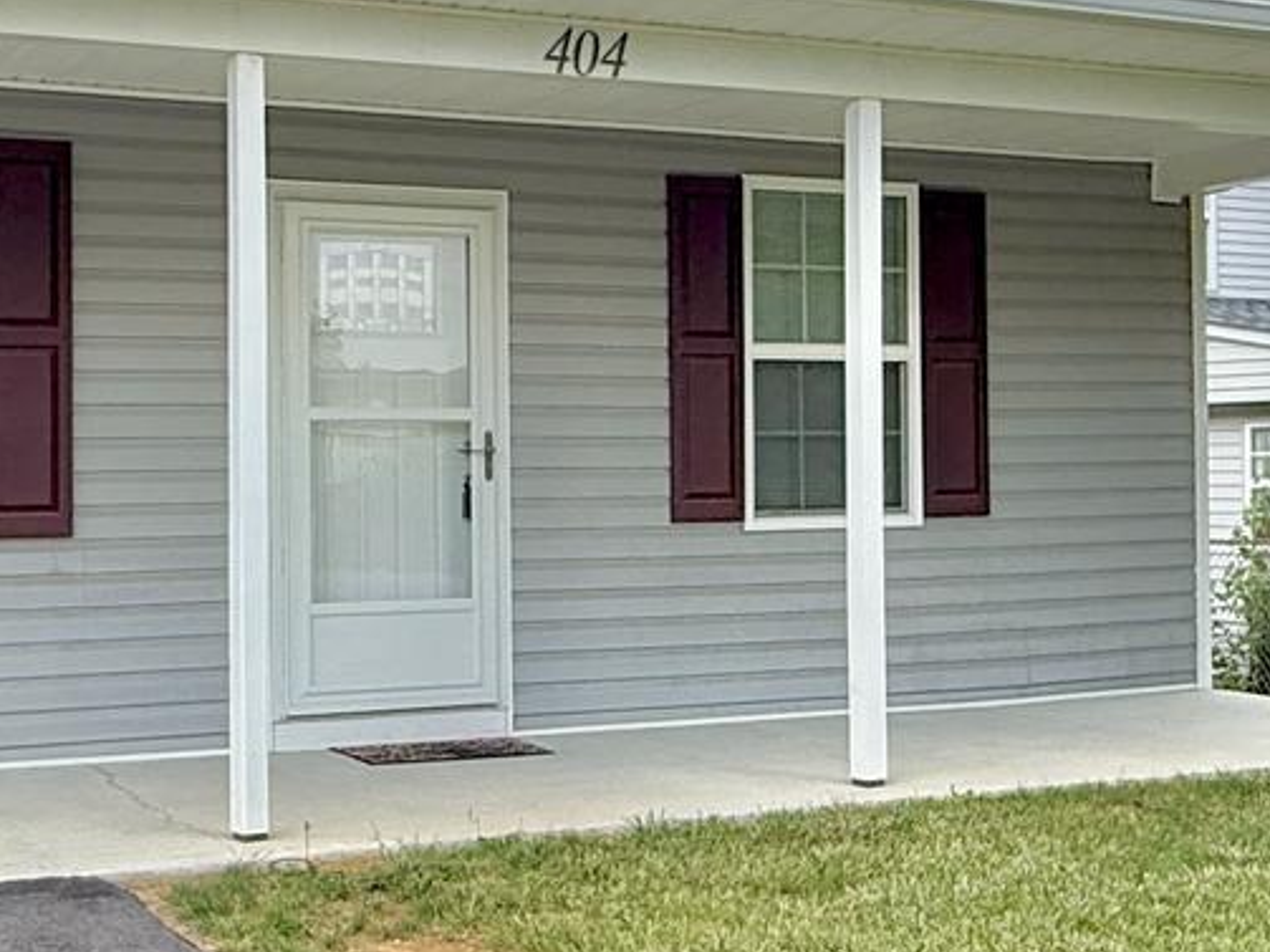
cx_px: 442
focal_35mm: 57
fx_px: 2091
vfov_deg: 25.6
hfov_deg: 33.5
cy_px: 437
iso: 64
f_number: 2.2
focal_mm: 2.22
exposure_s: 1/1105
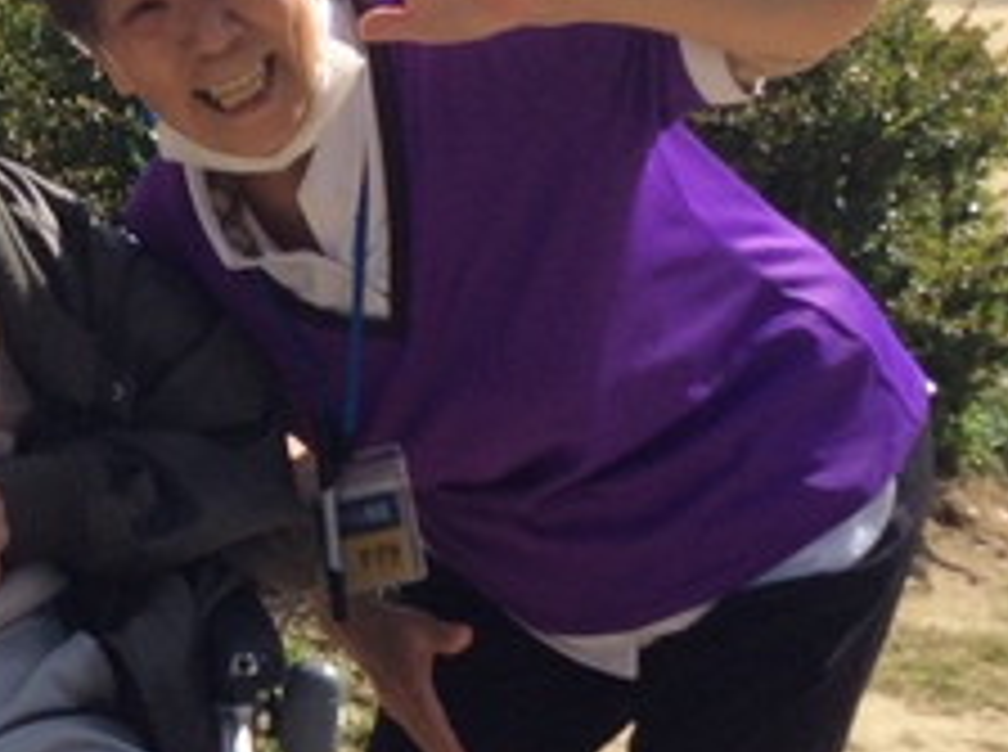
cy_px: 243
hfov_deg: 18.3
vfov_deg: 14.3
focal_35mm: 103
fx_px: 2993
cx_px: -148
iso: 32
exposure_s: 1/1271
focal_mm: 3.3
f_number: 2.4
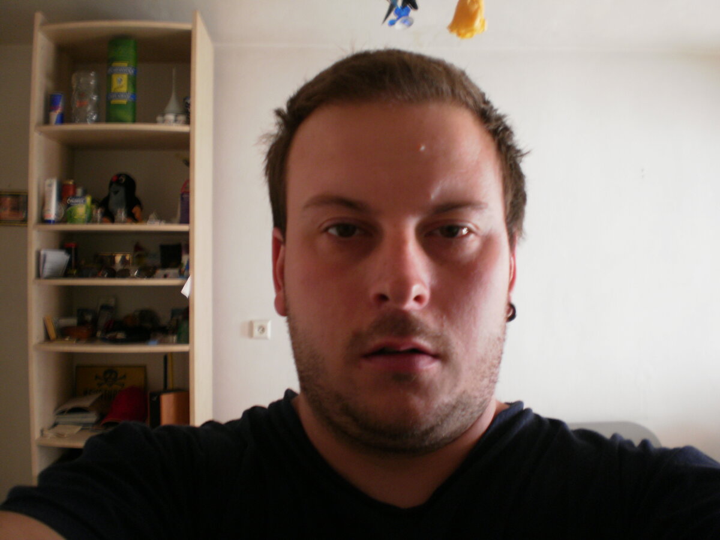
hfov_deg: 51.4
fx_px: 749
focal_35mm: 36
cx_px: 360
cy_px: 270
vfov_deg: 39.7
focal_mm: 6.3
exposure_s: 1/6
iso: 125
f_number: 3.1
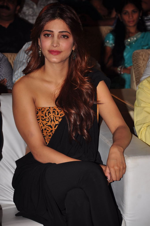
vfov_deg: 13.1
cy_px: 113
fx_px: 987
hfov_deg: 8.7
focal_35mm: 158
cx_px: 75
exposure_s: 1/160
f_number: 6.3
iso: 200
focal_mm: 105
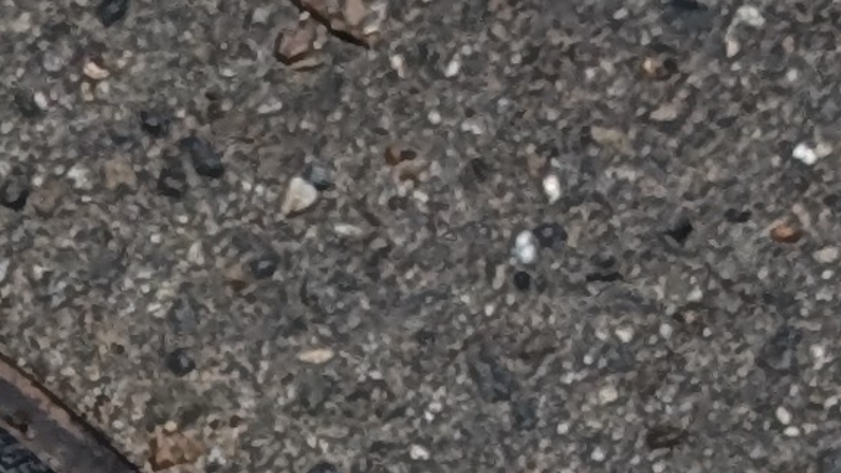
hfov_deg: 5.4
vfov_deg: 3.1
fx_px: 8498
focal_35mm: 381
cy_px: 1989
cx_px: -1511
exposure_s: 1/125
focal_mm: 6.9
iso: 32
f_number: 1.68
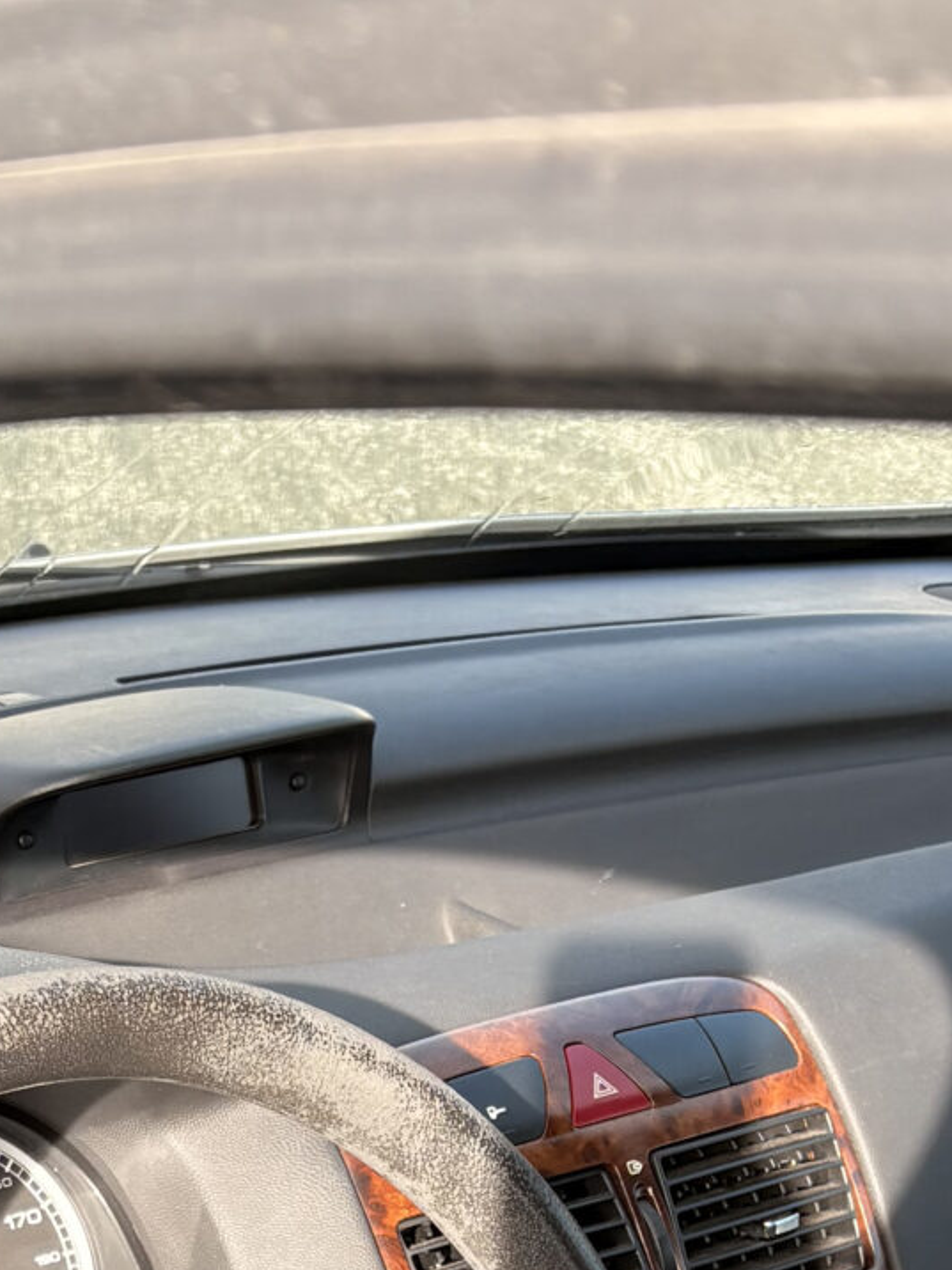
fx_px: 3410
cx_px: 117
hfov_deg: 15.7
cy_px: 1857
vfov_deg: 18.8
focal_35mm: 93
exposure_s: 1/357
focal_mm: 5.96
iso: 50
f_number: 1.6
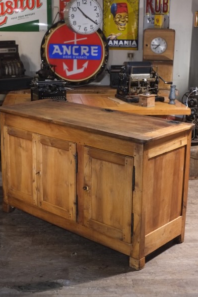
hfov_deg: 25.1
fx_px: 445
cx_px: 99
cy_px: 147
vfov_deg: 36.9
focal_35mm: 54
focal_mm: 35
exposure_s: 1/125
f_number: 4
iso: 3200
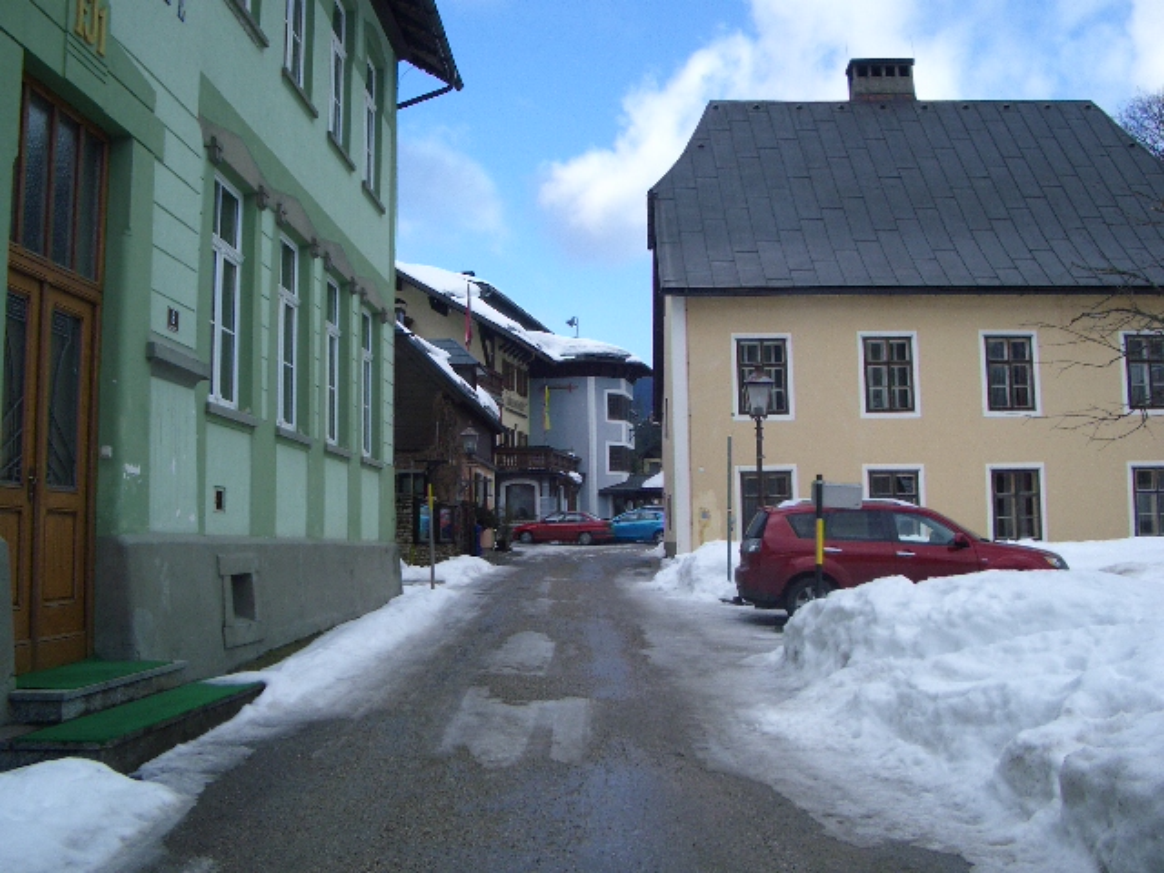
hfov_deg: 52.6
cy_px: 436
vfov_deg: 40.7
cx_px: 582
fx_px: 1177
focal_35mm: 35
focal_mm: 5.8
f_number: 4.3
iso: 50
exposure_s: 1/200
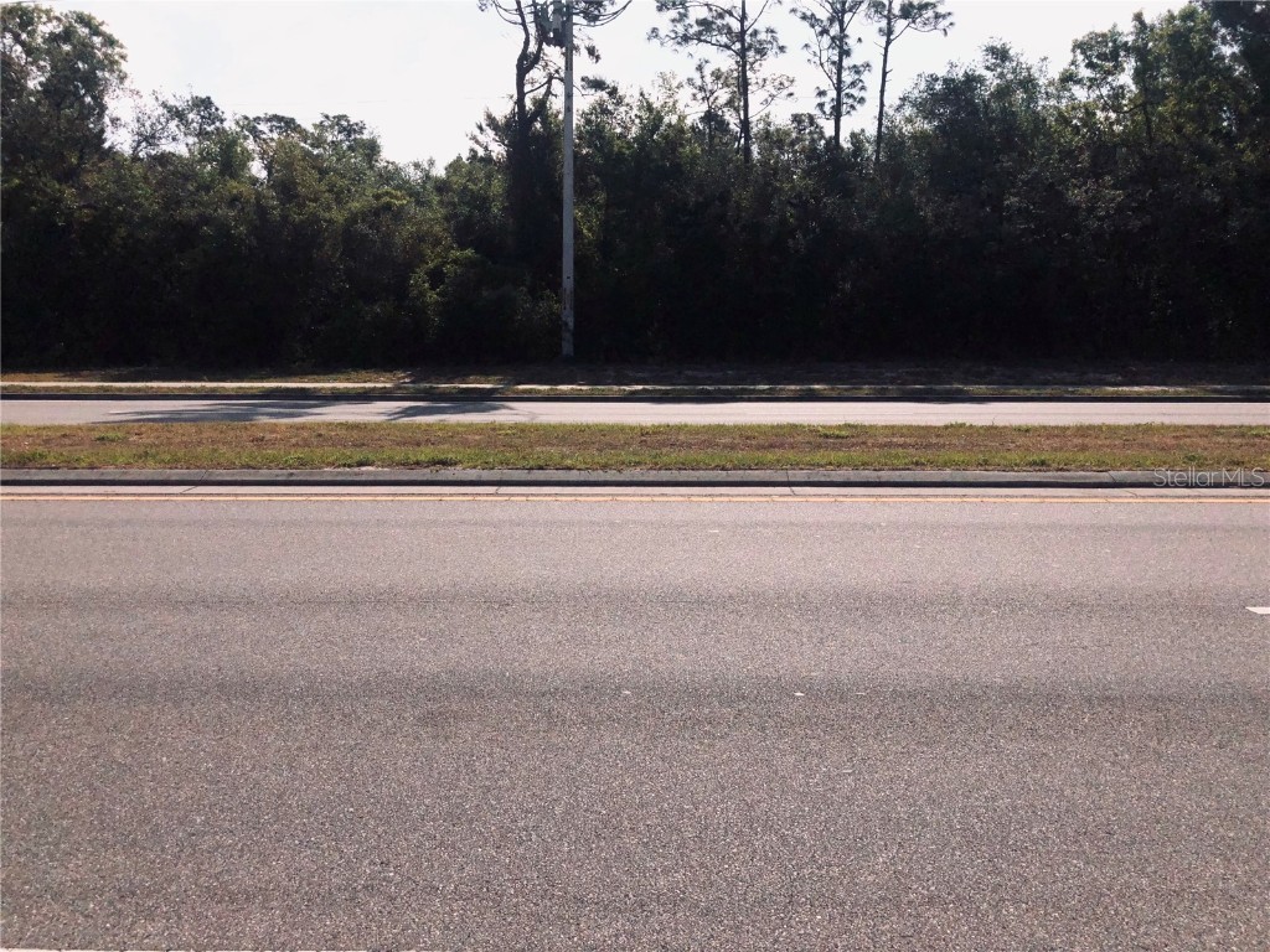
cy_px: 476
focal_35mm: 28
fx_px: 1027
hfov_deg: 63.4
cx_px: 635
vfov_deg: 49.7
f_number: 1.8
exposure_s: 1/24390
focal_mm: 4
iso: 25
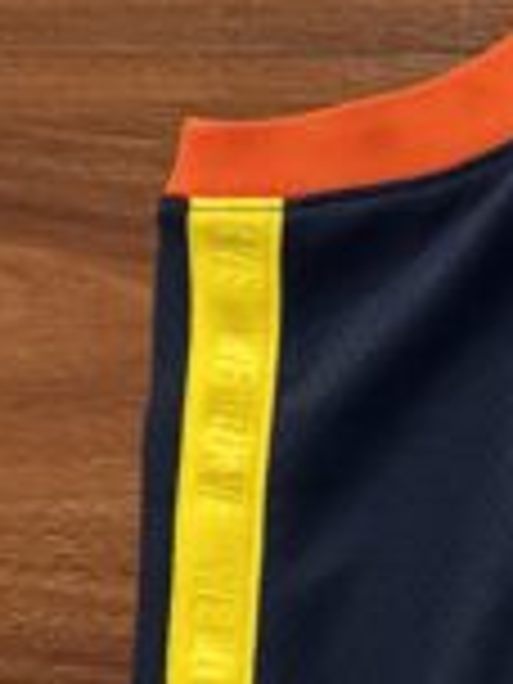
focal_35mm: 126
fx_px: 2490
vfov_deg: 15.4
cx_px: 1296
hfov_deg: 10.0
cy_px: 684
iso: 1000
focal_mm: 6.76
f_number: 1.78
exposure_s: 1/30
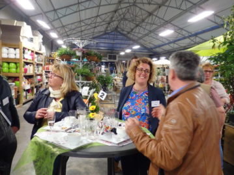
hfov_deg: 60.0
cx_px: 117
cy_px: 88
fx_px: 203
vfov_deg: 46.8
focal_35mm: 30
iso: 1000
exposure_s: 1/25
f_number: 3.3
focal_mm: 5.5
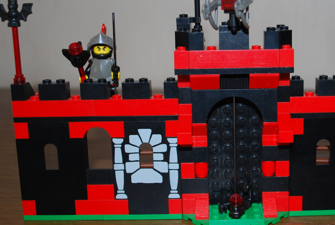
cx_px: 234
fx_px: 475
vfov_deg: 26.5
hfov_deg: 38.2
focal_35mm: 51
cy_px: 93
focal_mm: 24
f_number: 4.2
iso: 200
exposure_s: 1/60
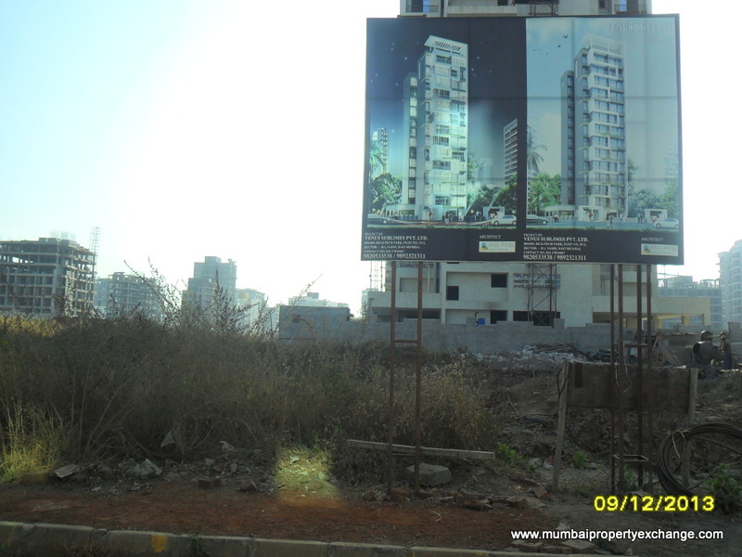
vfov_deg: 44.2
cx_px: 371
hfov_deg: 56.8
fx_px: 686
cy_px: 278
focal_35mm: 32
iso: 100
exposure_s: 1/1000
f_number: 3.7
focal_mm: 5.7
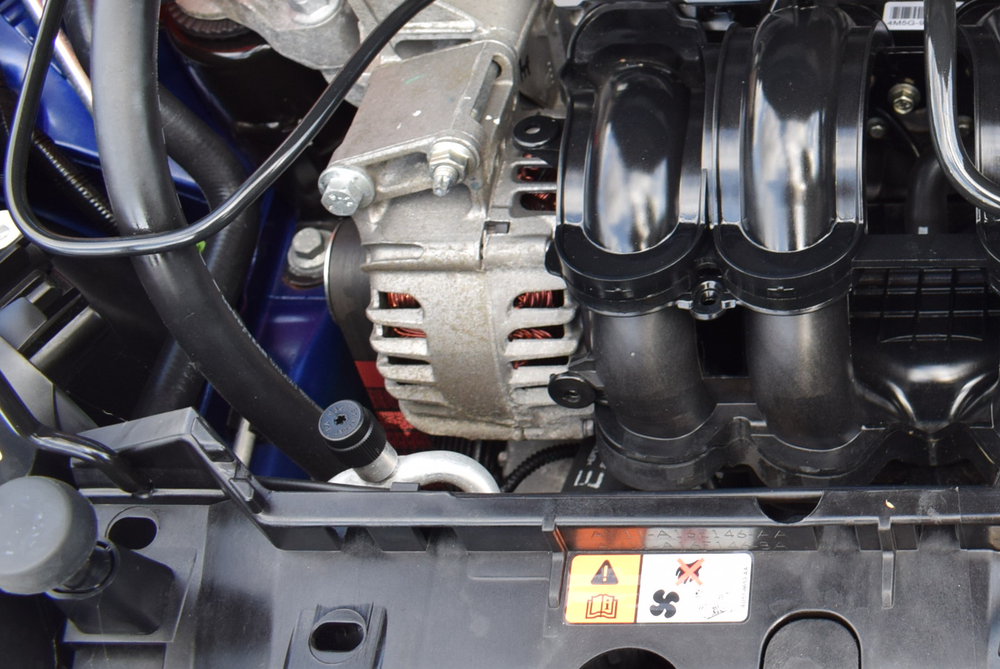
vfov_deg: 22.2
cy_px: 88
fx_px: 1668
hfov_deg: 30.1
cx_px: 1087
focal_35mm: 60
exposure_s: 1/125
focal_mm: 18
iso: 400
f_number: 5.6
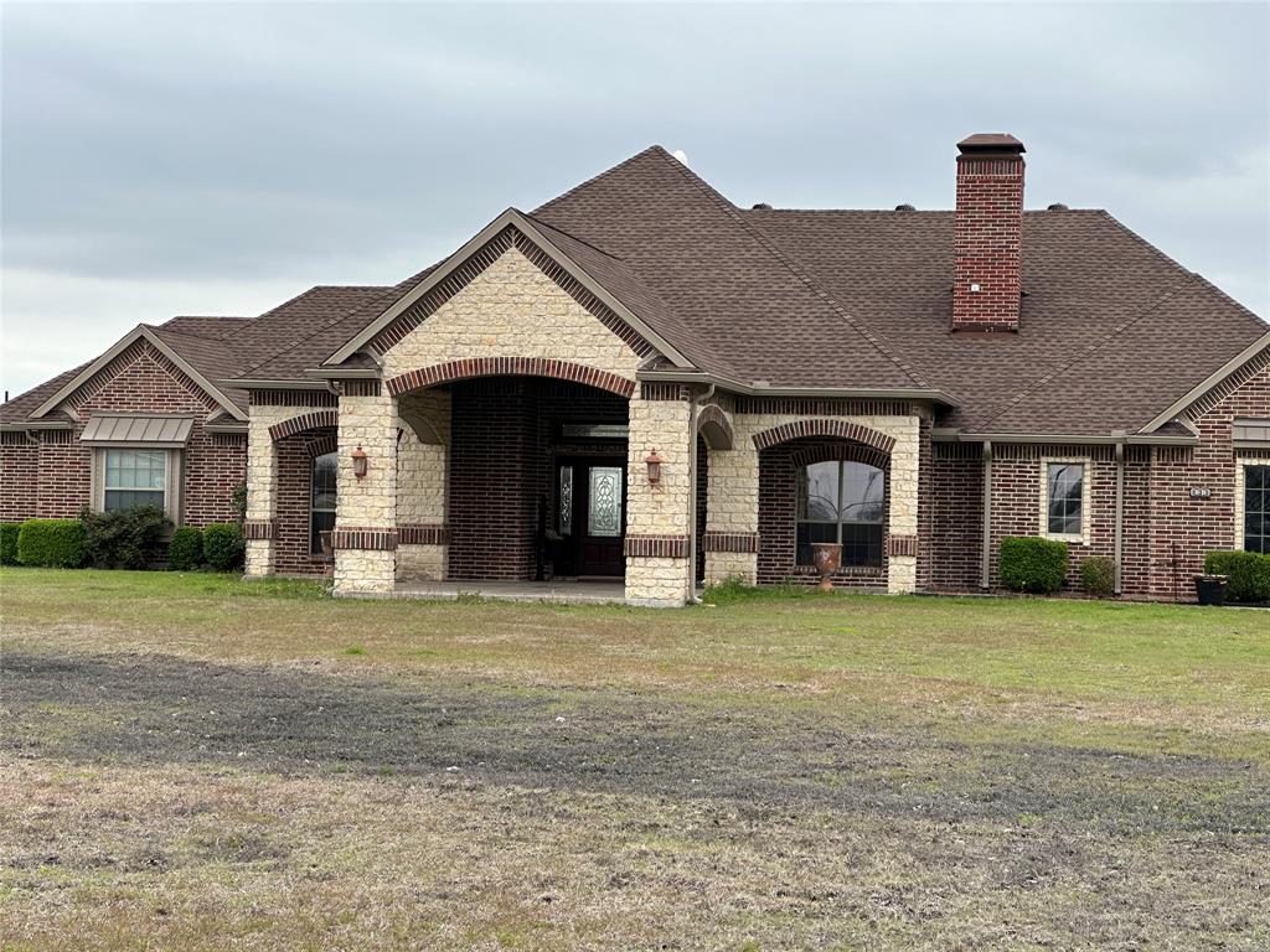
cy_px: 476
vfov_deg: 19.1
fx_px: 2825
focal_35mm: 77
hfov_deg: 25.3
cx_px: 635
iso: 32
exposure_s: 1/120
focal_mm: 9
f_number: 2.8
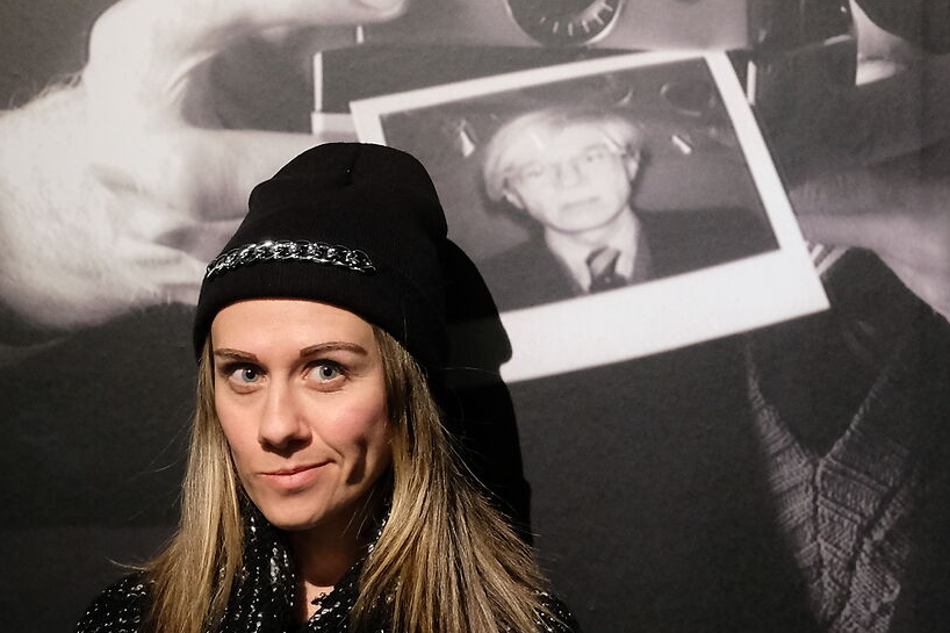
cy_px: 184
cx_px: 782
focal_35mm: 88
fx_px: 2322
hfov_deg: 22.8
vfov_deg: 15.5
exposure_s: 1/30
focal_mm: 19.7
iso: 2500
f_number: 4
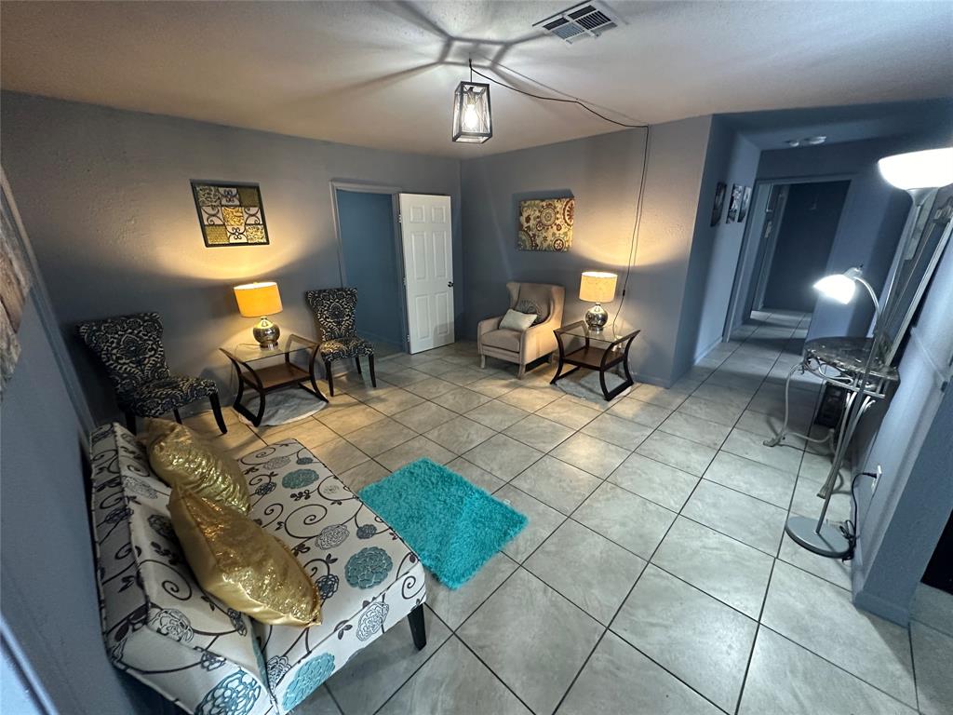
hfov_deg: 102.1
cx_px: 476
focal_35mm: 14
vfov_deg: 85.7
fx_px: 385
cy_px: 358
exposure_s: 1/60
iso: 500
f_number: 2.2
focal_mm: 2.22
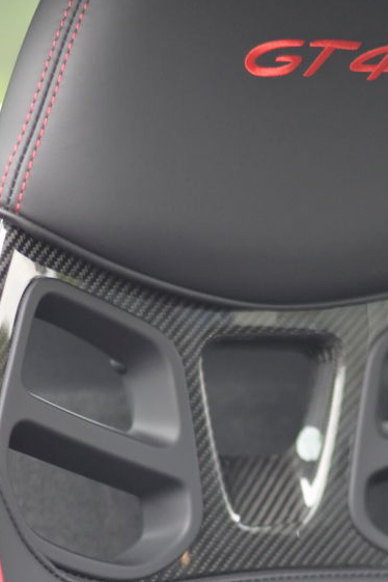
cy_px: 453
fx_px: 2489
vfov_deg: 13.3
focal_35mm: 154
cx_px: 267
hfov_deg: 8.9
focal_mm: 50
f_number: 1.4
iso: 640
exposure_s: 1/1250
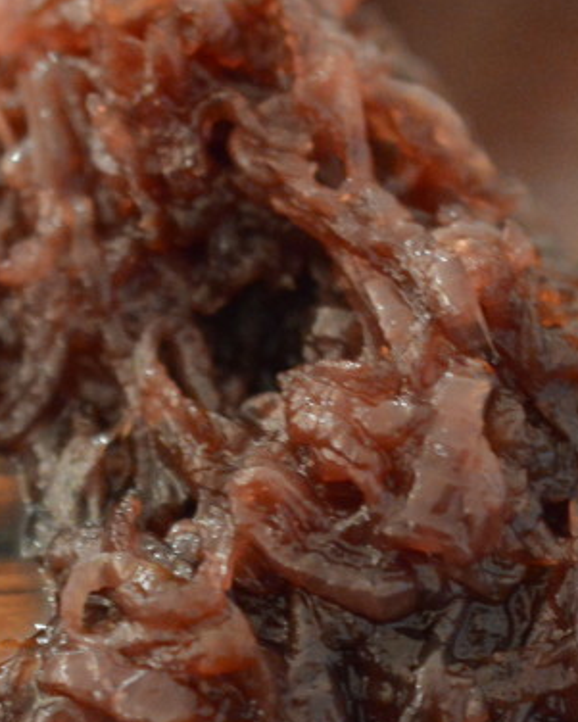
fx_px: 3270
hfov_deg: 10.1
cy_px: 493
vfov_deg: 12.6
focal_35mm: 153
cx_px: 253
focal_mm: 40
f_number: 3
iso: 3200
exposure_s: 1/25
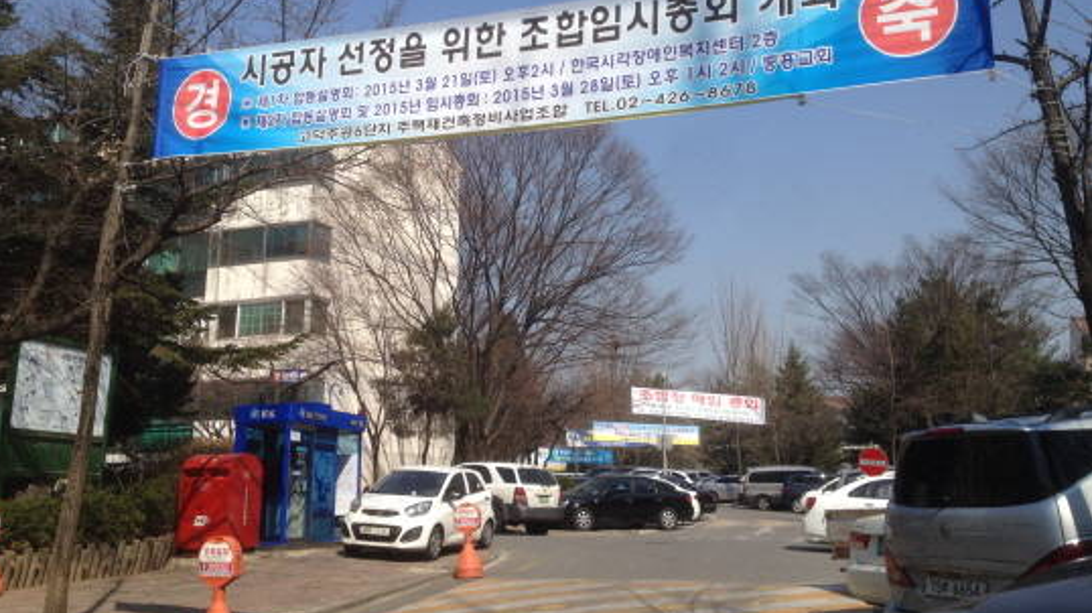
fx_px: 1129
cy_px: 262
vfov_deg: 30.3
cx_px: 538
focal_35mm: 39
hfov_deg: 51.6
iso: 50
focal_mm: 4.28
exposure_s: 1/2045
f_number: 2.4
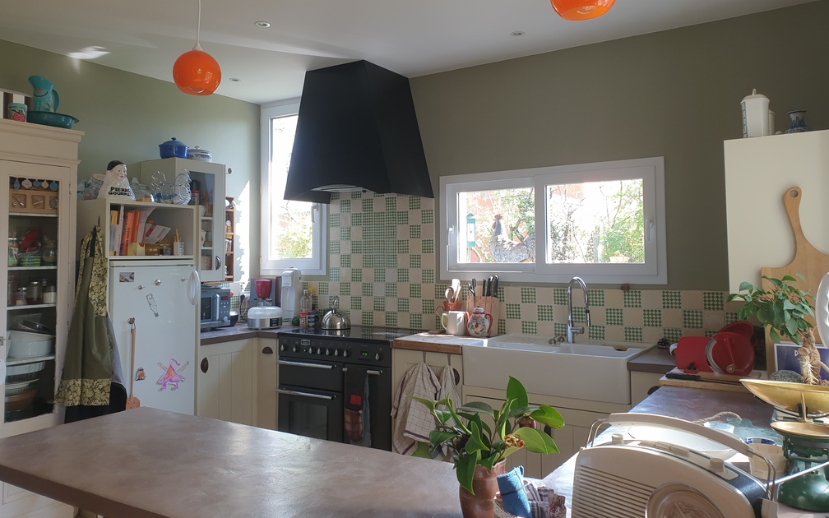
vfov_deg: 44.4
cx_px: 410
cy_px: 215
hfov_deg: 66.5
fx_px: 633
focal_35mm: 28
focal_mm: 4.3
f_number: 2.4
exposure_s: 1/50
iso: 50
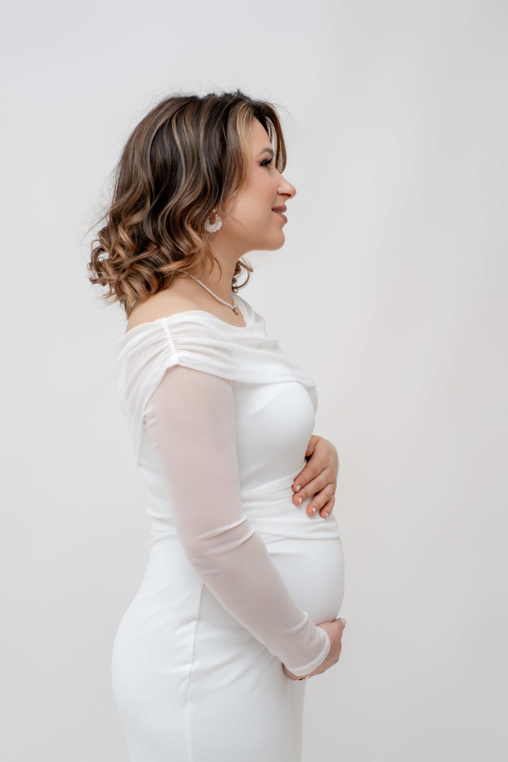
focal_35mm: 45
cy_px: 381
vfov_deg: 43.6
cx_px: 254
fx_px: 952
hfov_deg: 29.9
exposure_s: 1/200
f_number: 6.4
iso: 1000
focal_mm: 30
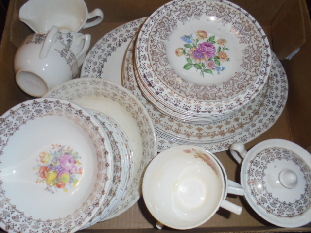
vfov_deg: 48.2
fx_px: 261
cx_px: 156
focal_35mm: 29
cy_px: 116
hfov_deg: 61.7
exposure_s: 1/40
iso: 100
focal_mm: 5.3
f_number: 3.7
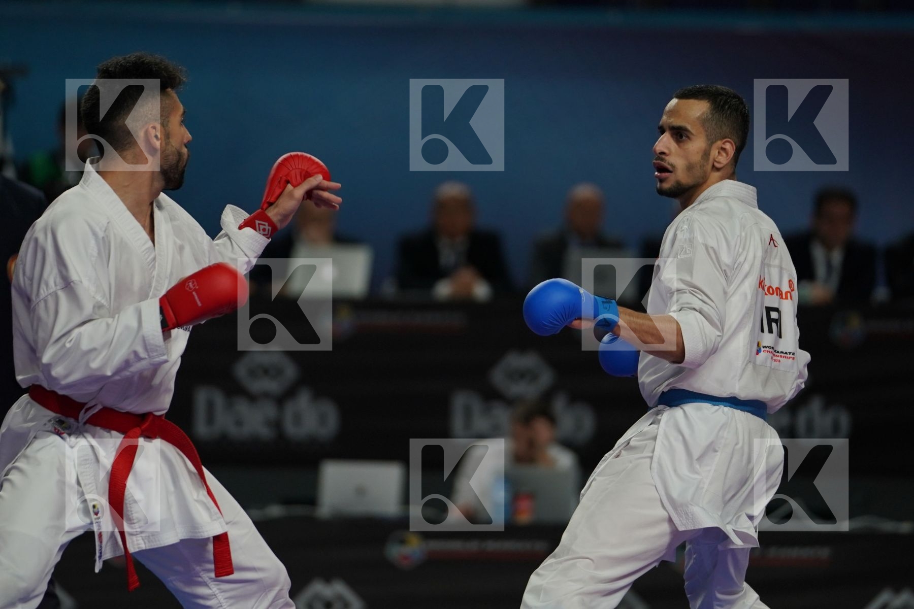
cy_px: 304
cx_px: 457
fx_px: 7616
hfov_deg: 6.9
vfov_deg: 4.6
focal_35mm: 300
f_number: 2.8
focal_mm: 200
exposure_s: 1/1000
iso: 800
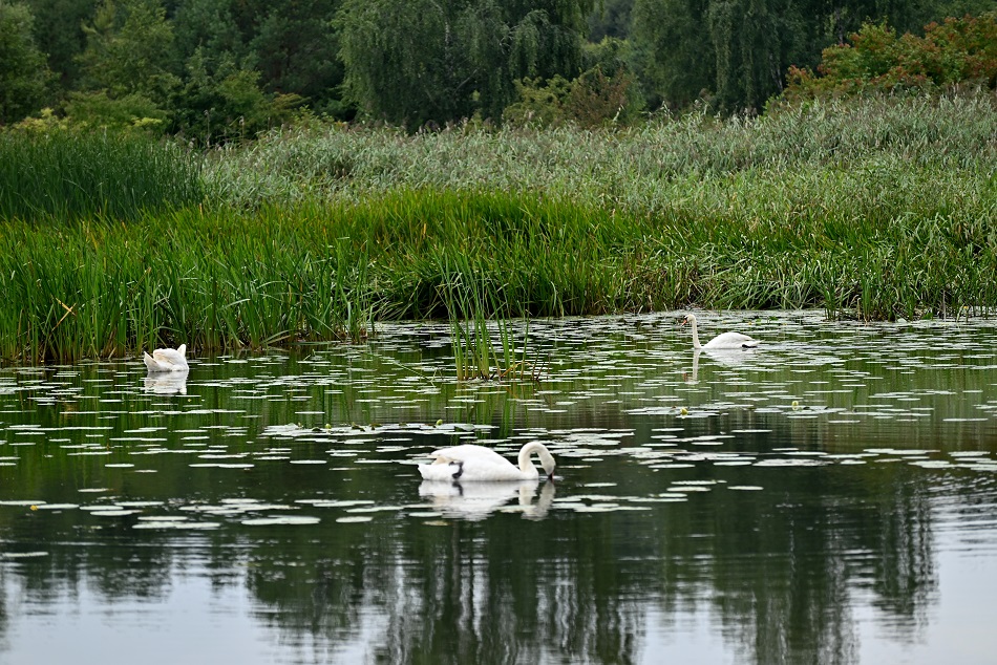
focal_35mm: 155
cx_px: 498
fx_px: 4294
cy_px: 332
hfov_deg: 13.2
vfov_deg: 8.9
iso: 200
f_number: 4.8
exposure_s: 1/500
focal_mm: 155
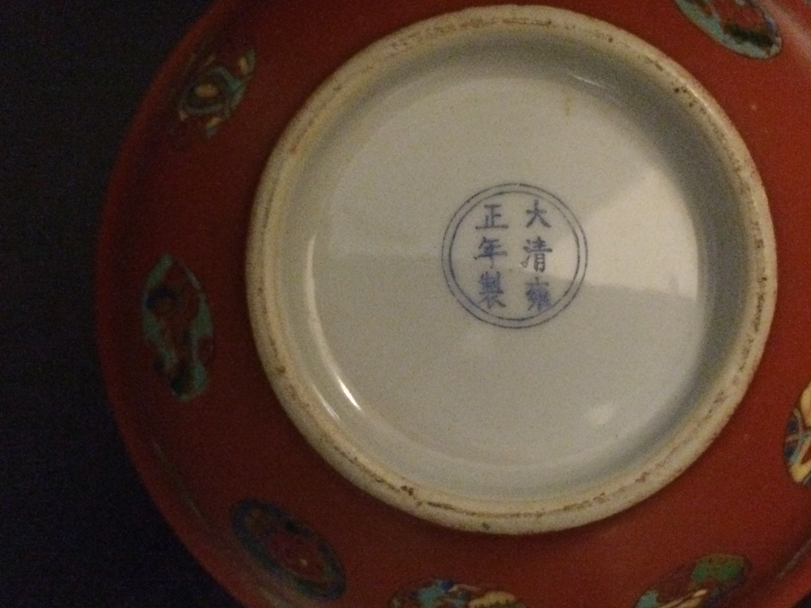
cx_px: 481
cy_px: 295
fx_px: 961
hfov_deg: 45.6
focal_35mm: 41
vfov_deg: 35.1
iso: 800
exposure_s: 1/17
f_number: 2.2
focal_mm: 4.15
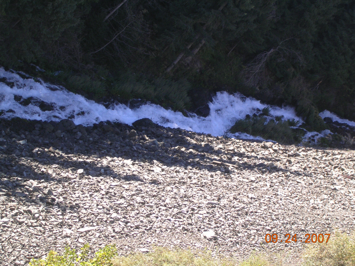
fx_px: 1179
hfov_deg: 17.1
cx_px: 178
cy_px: 133
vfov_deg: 12.9
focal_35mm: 115
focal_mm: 17.4
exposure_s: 1/85.5
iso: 50
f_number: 4.9
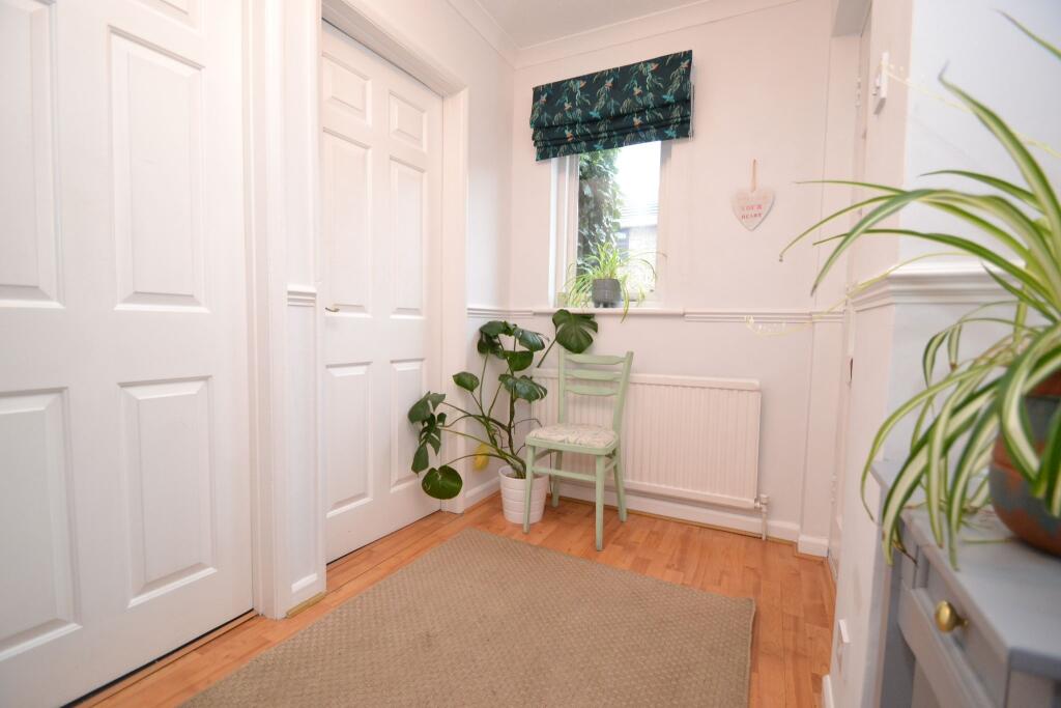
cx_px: 530
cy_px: 354
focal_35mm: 15
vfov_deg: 77.3
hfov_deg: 100.4
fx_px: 442
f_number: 3.5
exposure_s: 1/60
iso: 1400
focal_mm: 10
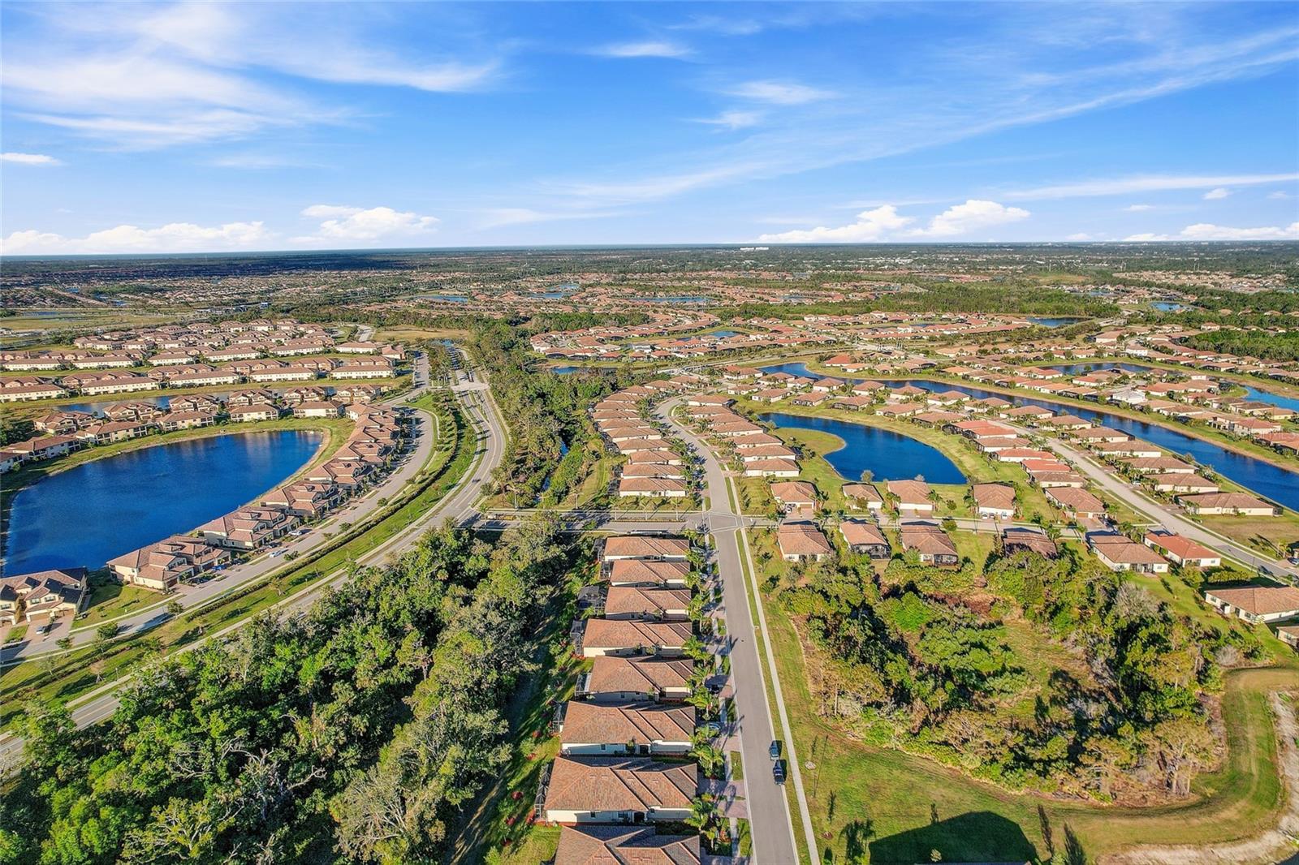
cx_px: 650
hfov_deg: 78.6
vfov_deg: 57.2
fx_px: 794
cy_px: 432
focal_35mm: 22
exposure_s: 1/2000
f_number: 2.8
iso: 130
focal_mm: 8.4
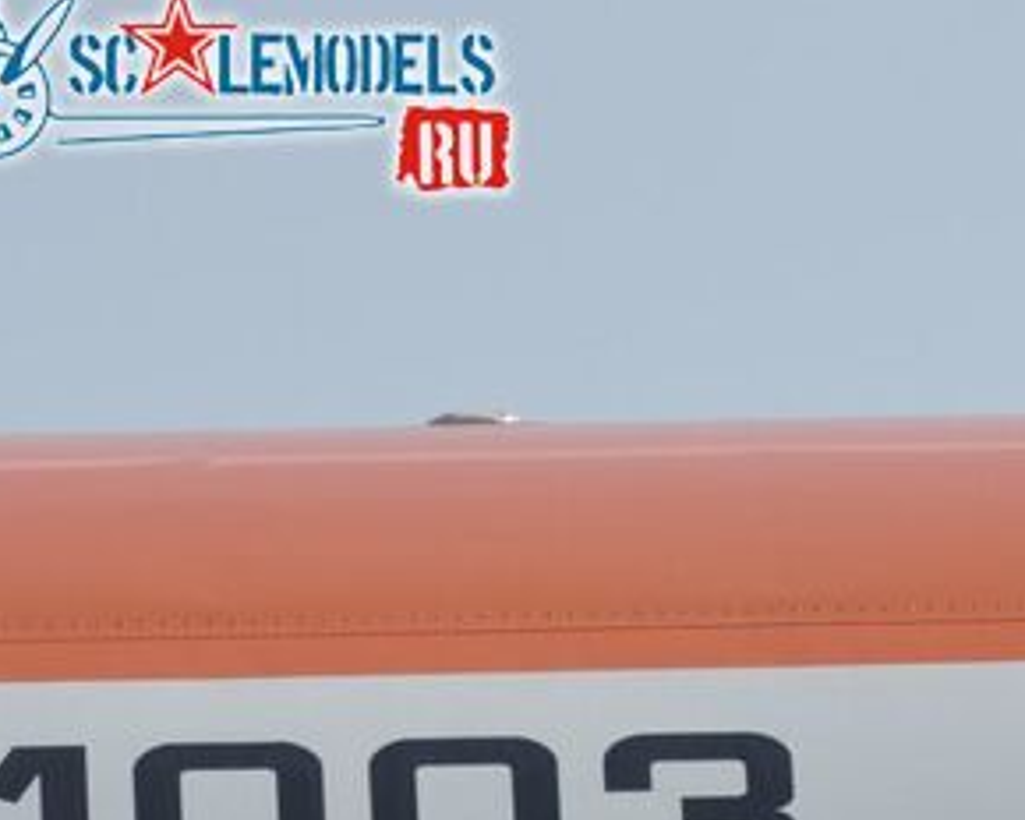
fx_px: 29155
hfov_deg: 2.0
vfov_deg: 1.6
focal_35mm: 961
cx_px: 2131
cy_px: 1435
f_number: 8
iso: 200
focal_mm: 155
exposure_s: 1/1000
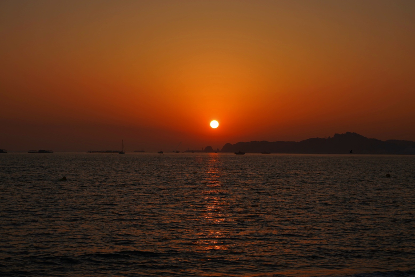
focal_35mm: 75
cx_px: 208
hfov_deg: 27.0
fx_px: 865
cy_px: 138
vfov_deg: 18.2
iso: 100
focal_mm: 75
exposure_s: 1/323
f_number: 11
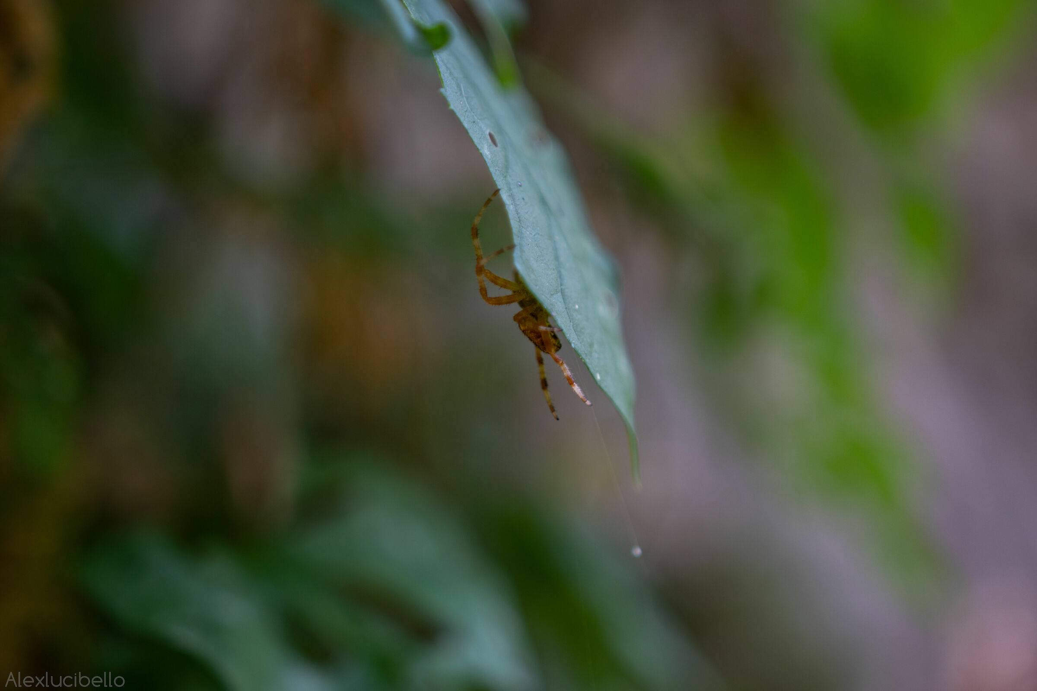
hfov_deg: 37.9
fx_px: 1512
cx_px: 518
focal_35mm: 52
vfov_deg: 25.8
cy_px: 346
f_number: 1.8
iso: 100
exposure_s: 1/200
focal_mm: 35
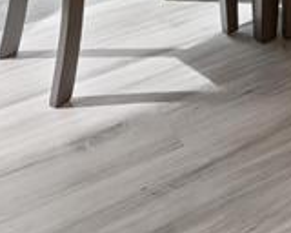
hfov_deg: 16.1
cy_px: -362
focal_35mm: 93
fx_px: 801
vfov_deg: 12.3
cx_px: 577
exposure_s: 1/15
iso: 500
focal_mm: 15.5
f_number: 8
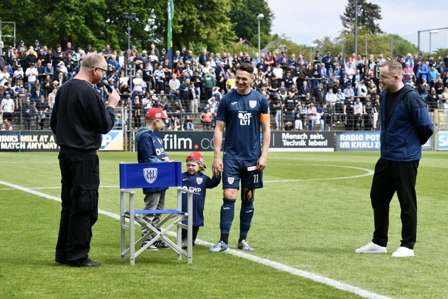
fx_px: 1444
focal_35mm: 116
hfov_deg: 17.6
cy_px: 150
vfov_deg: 11.8
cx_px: 224
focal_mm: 116
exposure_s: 1/1600
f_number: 9
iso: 1250
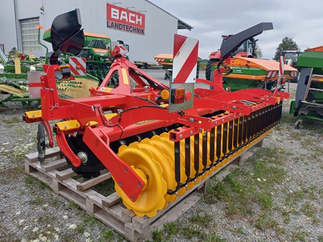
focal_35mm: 25
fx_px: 233
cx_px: 162
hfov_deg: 69.4
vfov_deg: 54.9
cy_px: 121
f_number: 1.8
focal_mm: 4.65
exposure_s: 1/436
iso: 50
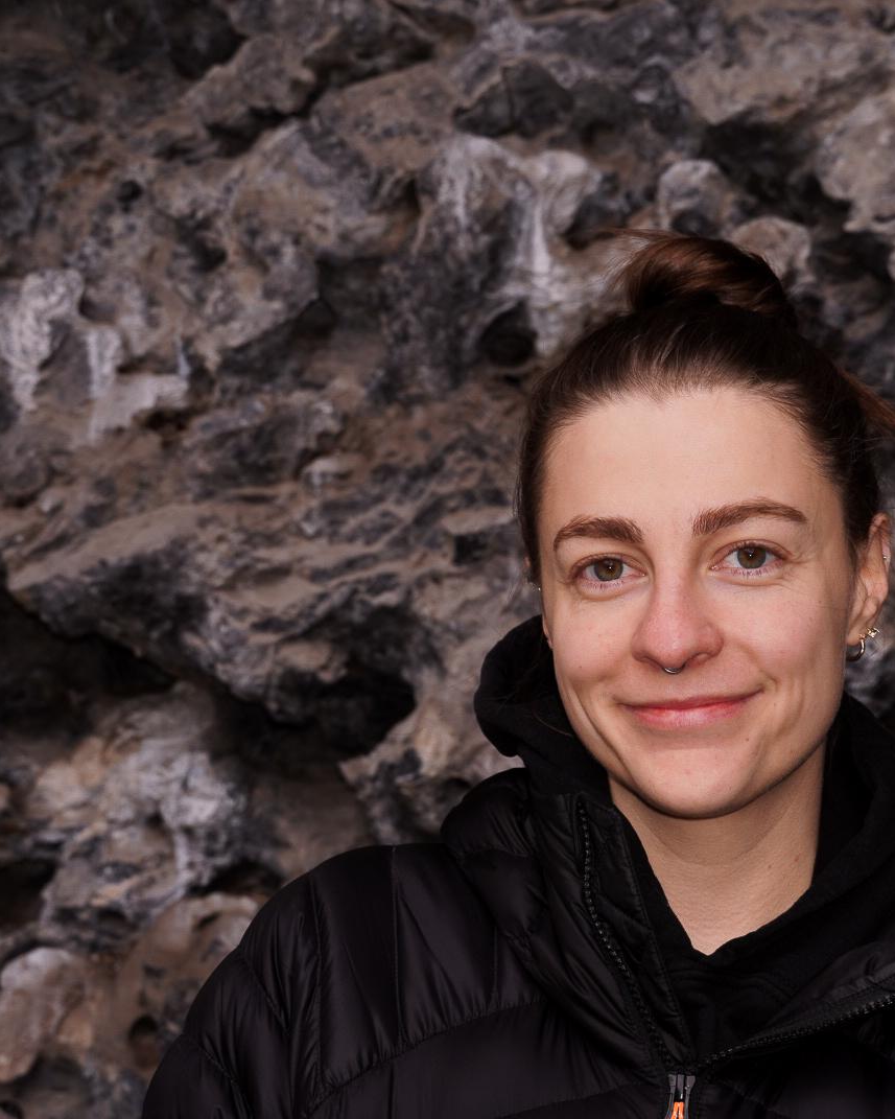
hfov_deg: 18.0
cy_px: 563
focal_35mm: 85
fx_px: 2814
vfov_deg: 22.5
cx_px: 674
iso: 100
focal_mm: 40
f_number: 7.1
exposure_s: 1/160
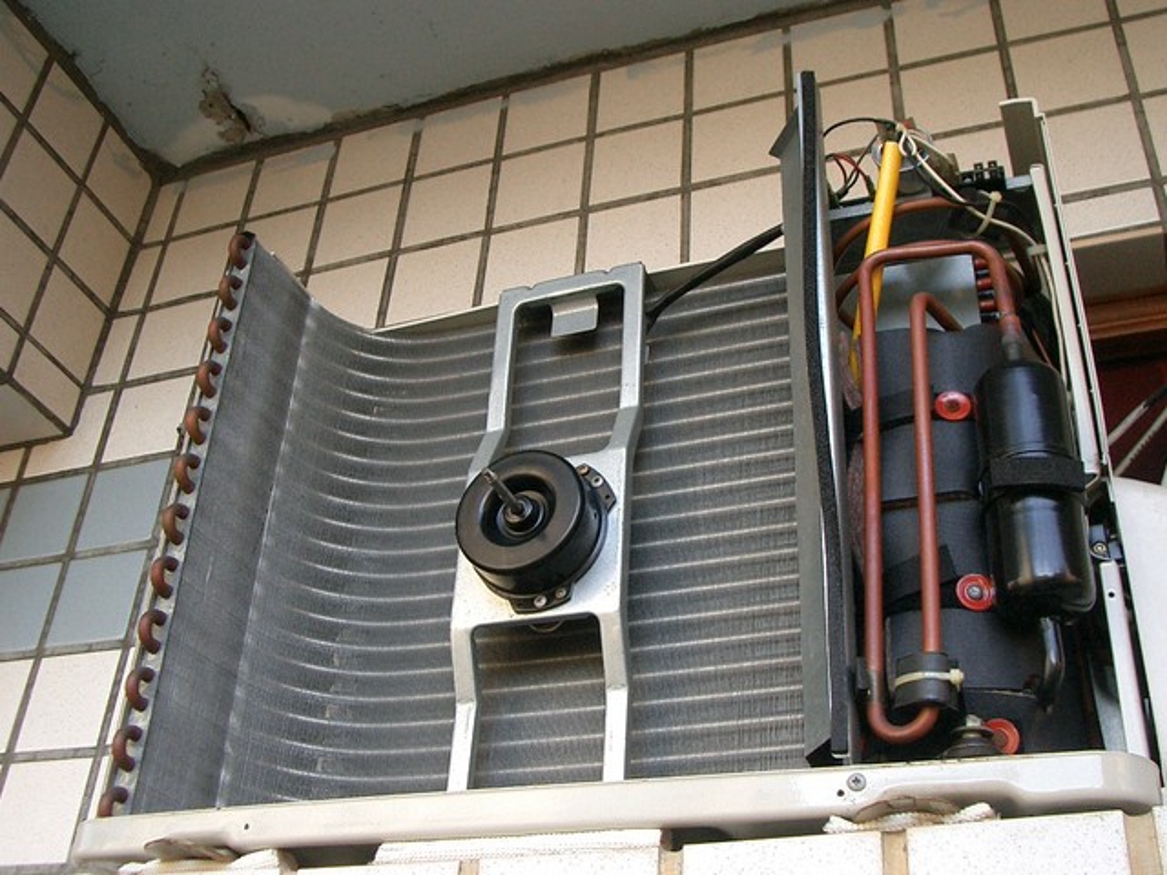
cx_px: 584
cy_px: 438
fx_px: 1382
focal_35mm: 41
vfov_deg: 35.1
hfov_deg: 45.8
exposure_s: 1/40
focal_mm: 6.8
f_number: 2.8
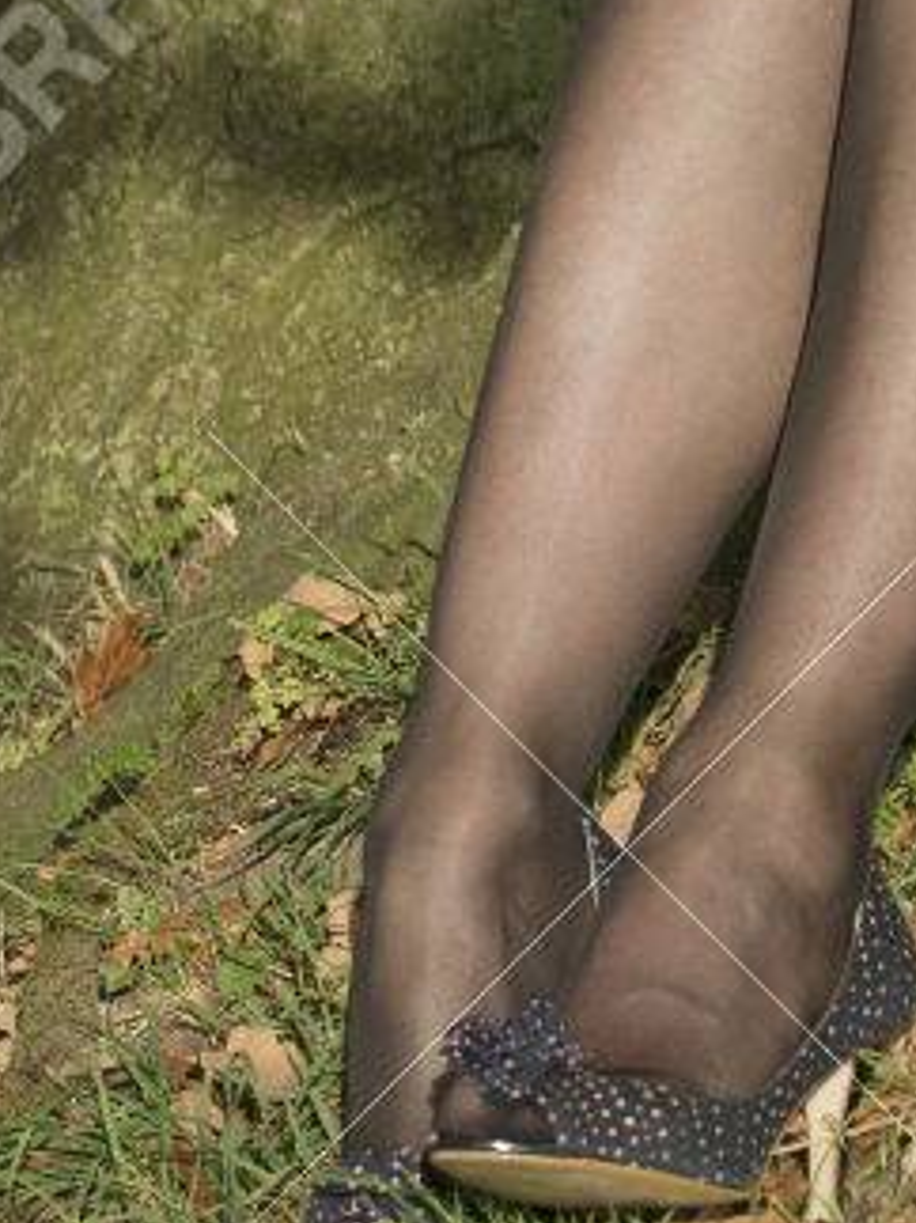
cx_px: 1194
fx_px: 14369
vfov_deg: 4.8
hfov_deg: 3.6
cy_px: -549
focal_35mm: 407
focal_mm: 105
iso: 400
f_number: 6.3
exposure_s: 1/1250
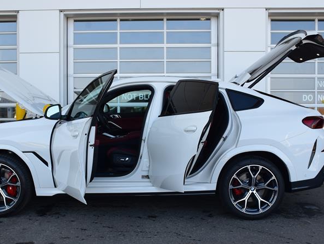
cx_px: 148
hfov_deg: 43.8
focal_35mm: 43
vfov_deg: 33.6
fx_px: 403
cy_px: 124
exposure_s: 1/160
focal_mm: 22
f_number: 9
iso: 400
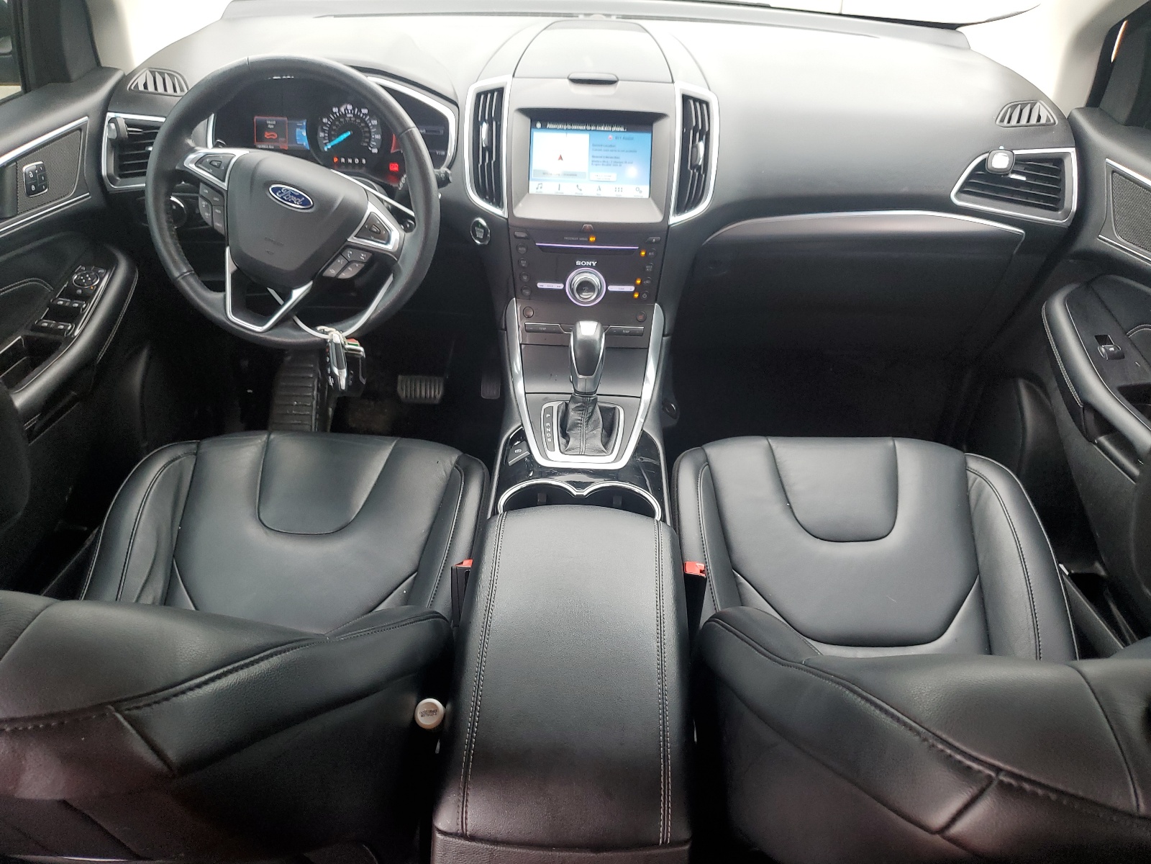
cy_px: 432
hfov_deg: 67.3
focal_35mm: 26
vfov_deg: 53.1
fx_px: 865
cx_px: 576
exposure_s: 1/120
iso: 76
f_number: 1.5
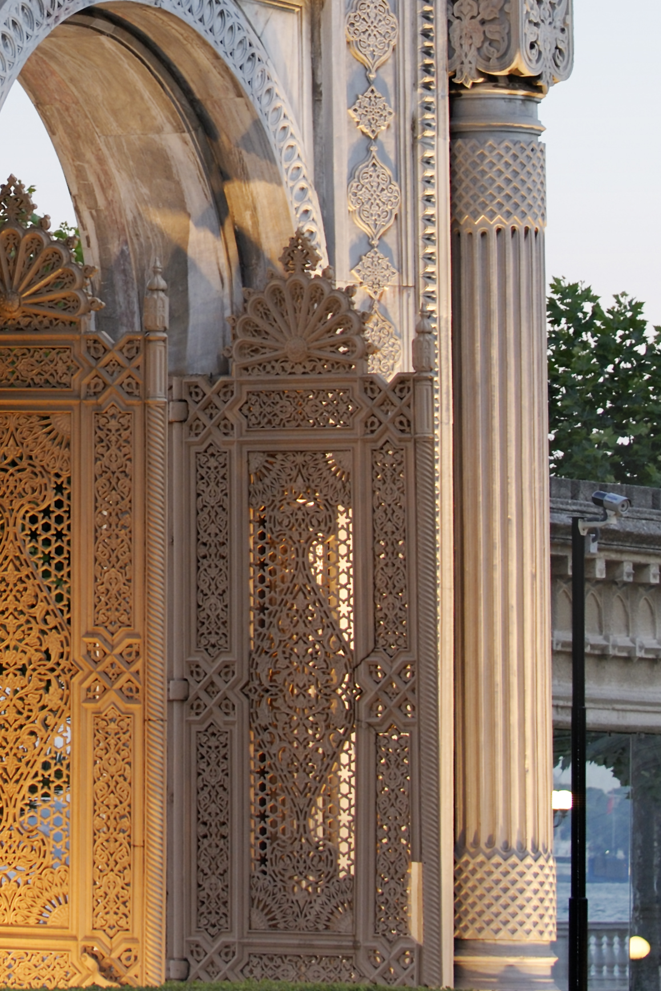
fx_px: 6916
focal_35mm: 251
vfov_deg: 8.2
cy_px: -2
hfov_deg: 5.5
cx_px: 5
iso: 250
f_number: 4.5
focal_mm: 75
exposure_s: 1/20
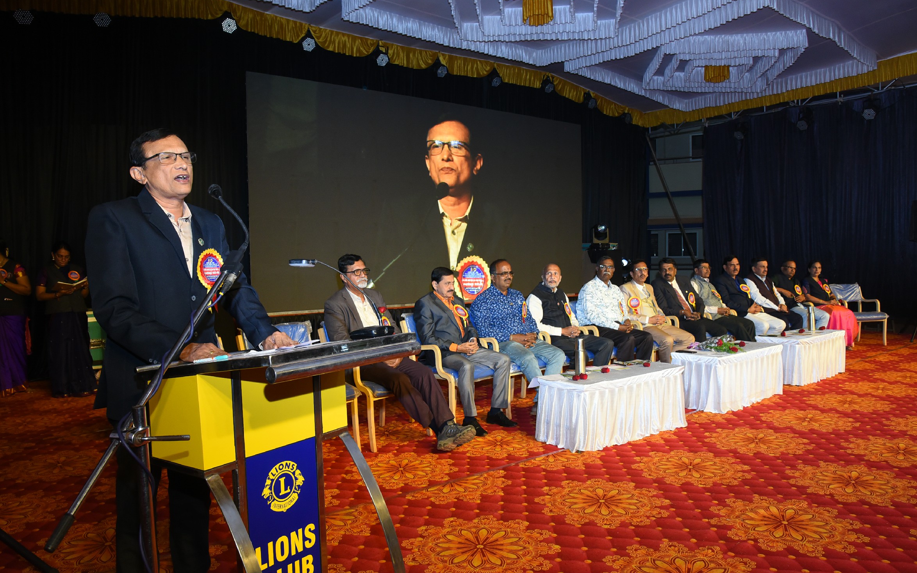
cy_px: 295
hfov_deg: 72.5
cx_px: 462
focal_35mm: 25
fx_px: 625
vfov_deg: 49.3
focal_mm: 24
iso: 1600
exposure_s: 1/200
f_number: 8
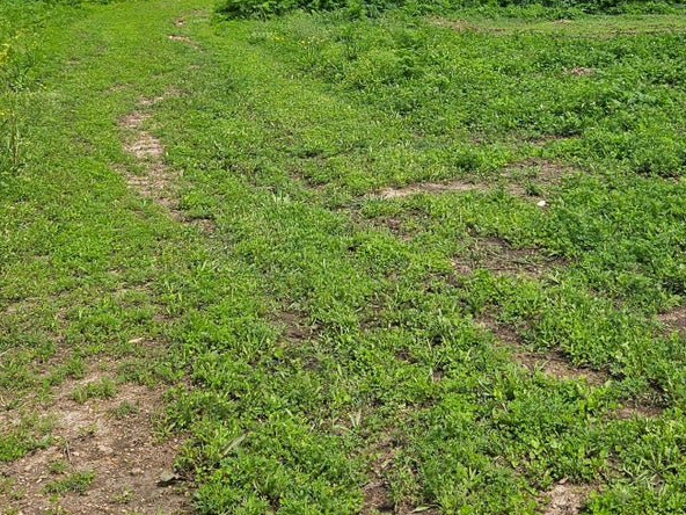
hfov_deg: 35.9
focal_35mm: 53
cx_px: 435
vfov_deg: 26.4
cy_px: 28
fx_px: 1050
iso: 25
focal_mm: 5.4
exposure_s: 1/3540
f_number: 1.8
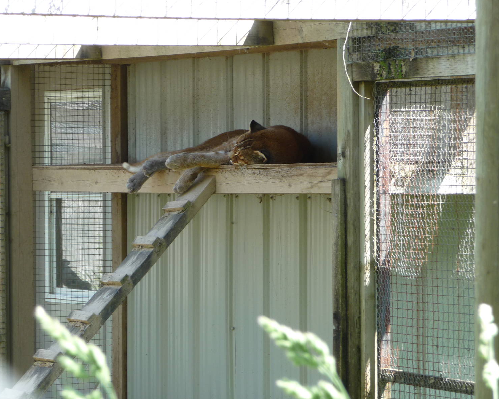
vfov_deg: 10.4
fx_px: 2185
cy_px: 199
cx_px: 232
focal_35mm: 148
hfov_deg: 13.0
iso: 100
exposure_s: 1/60
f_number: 4.8
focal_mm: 24.1
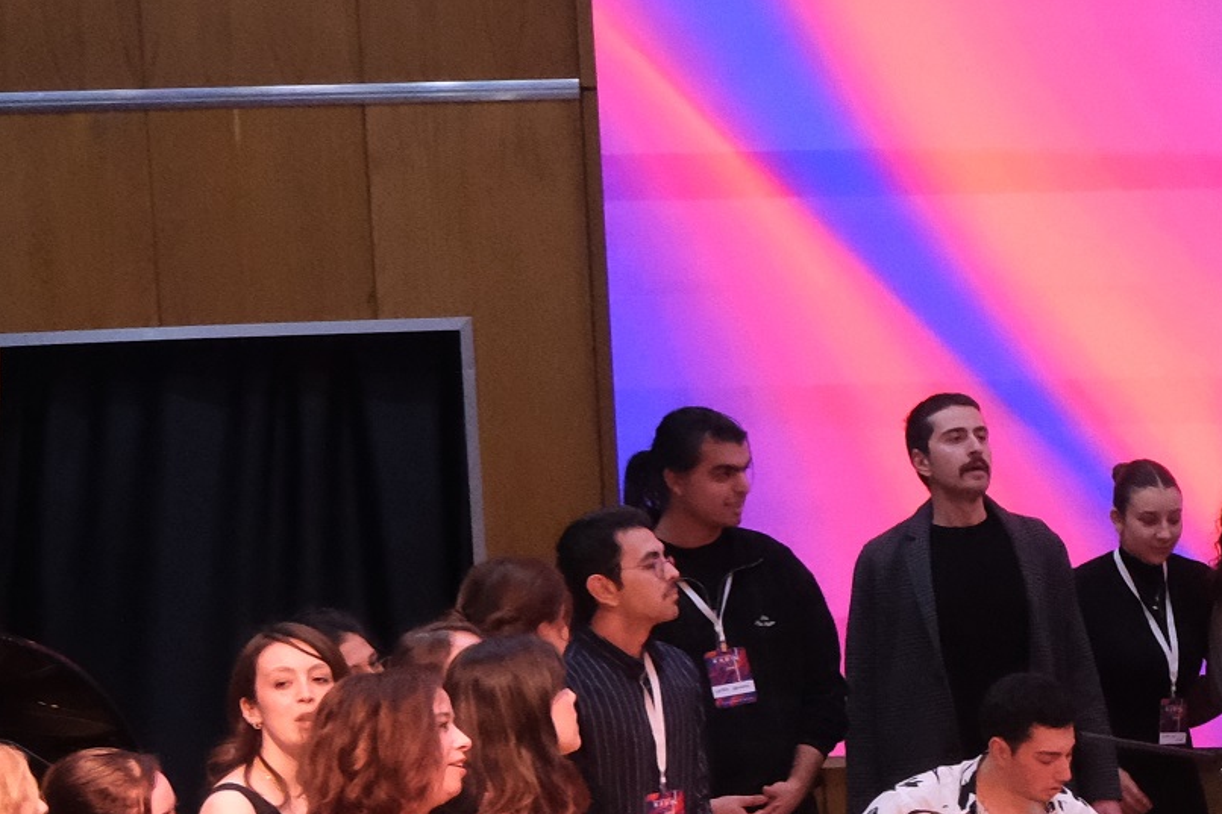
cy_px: 803
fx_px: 6346
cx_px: 2268
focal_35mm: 187
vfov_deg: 7.3
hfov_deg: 10.3
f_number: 6.4
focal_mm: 26
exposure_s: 1/125
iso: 3200
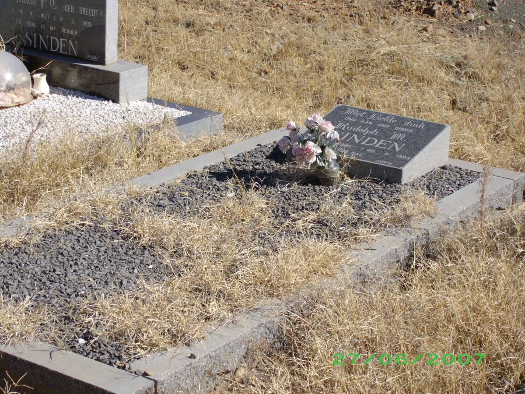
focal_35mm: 87
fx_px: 1319
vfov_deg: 17.0
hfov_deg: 22.5
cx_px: 262
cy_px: 197
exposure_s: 1/800
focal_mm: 14
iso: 80
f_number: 4.3
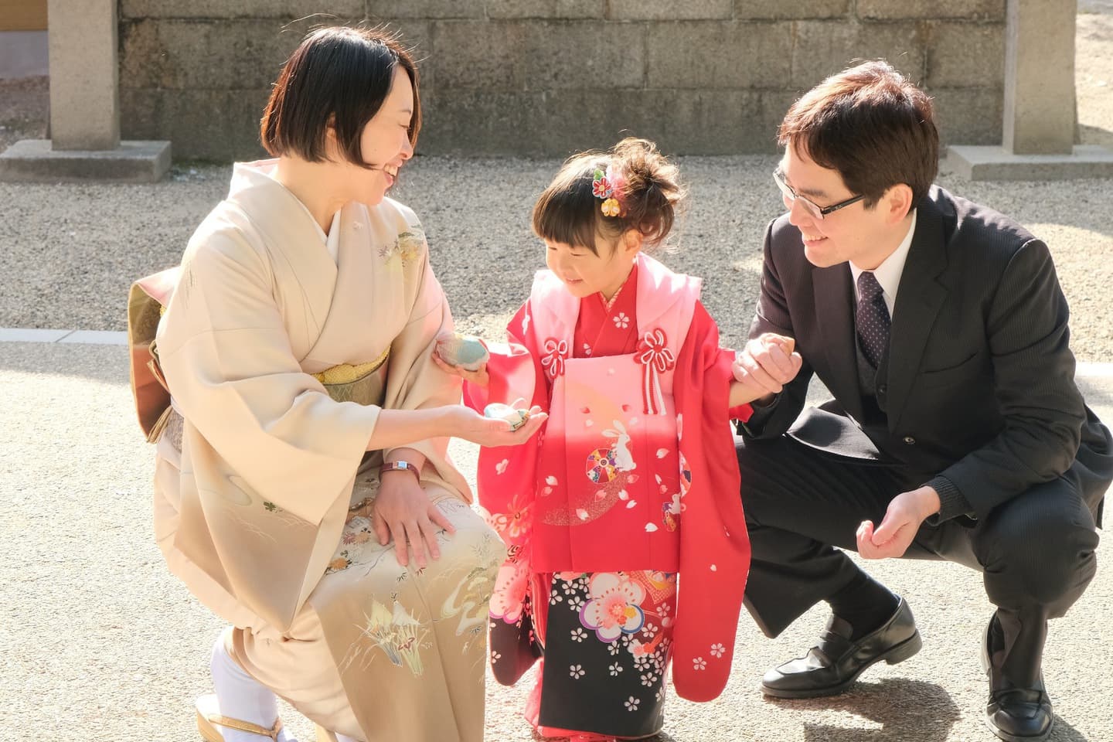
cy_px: 371
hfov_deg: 24.8
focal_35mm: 82
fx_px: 2535
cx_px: 556
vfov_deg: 16.7
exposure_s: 1/400
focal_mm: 54.5
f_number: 8
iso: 1600
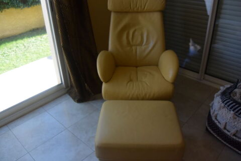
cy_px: 80
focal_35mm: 29
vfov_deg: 45.0
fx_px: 194
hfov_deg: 63.6
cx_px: 120
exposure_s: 1/250
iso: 450
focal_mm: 11
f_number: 3.5
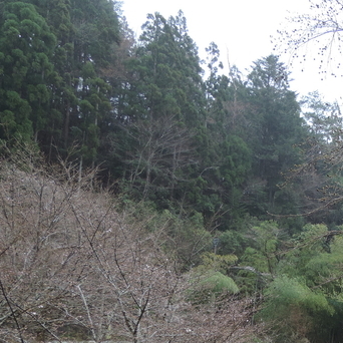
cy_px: 280
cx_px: 361
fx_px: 695
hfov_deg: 26.0
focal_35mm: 62
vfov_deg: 27.1
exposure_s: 1/60
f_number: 3.1
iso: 80
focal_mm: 5.3
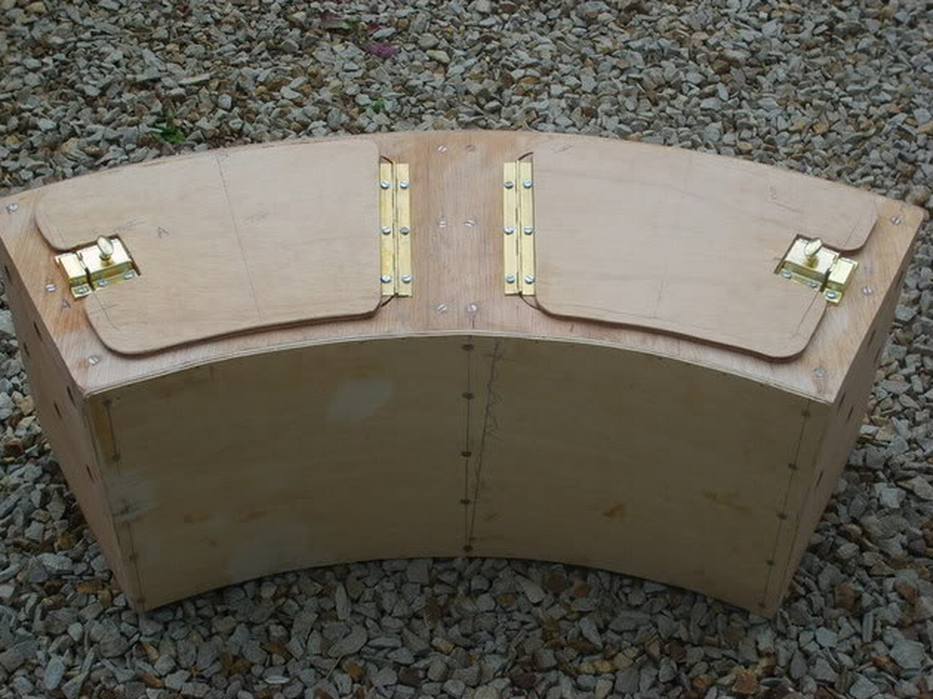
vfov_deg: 23.6
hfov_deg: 31.2
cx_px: 468
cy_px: 345
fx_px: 1670
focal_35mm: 62
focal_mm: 10.3
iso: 50
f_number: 3.6
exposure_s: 1/350
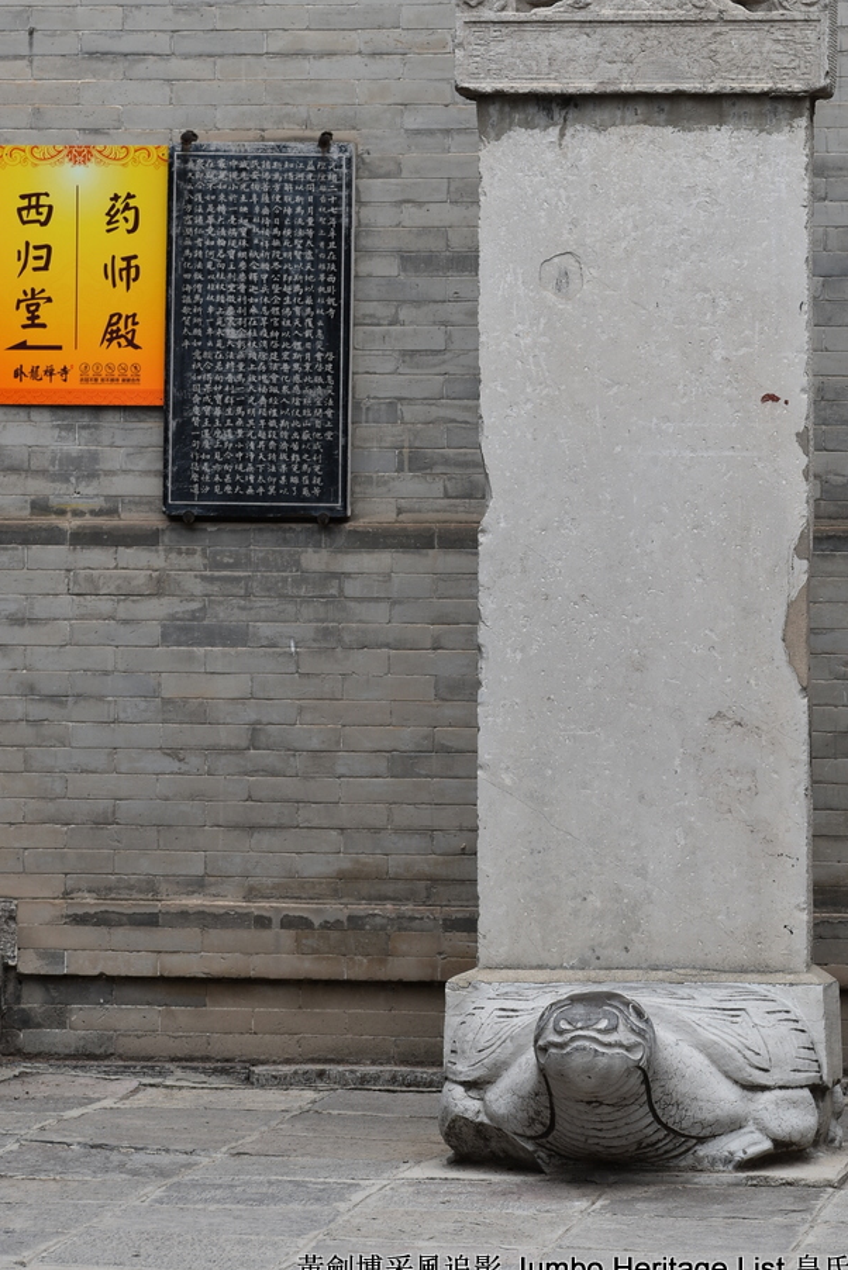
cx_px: 477
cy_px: 476
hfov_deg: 8.1
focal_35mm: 170
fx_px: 5990
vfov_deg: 12.1
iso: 125
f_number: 8
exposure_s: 1/250
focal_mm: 85
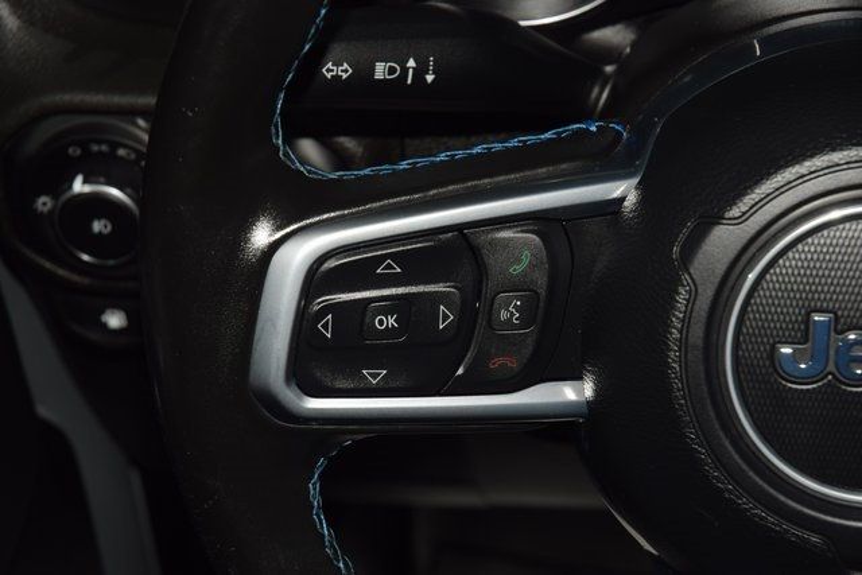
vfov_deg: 13.0
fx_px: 2515
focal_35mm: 105
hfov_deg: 19.5
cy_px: 288
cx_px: 431
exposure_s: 1/125
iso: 100
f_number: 8
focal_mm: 70
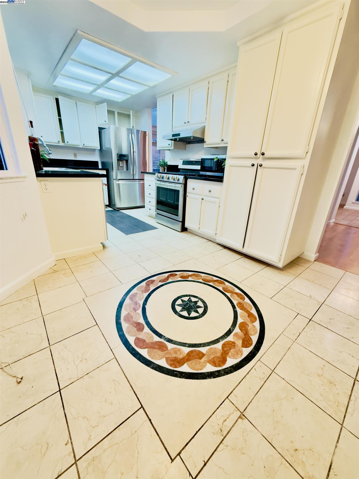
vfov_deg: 102.1
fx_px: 194
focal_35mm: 14
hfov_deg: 85.7
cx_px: 180
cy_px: 240
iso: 400
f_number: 2.2
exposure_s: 1/60
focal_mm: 2.22
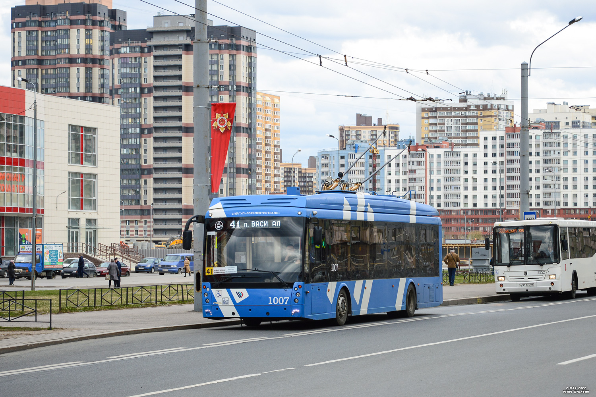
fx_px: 1639
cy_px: 198
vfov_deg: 13.8
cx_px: 298
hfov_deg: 20.6
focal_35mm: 99
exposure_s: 1/250
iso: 200
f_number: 5.6
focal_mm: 66
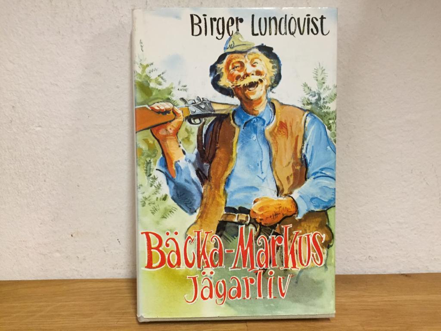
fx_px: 369
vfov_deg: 48.2
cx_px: 220
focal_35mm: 29
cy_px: 166
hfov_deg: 61.7
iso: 250
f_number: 2.2
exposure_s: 1/33
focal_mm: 4.15
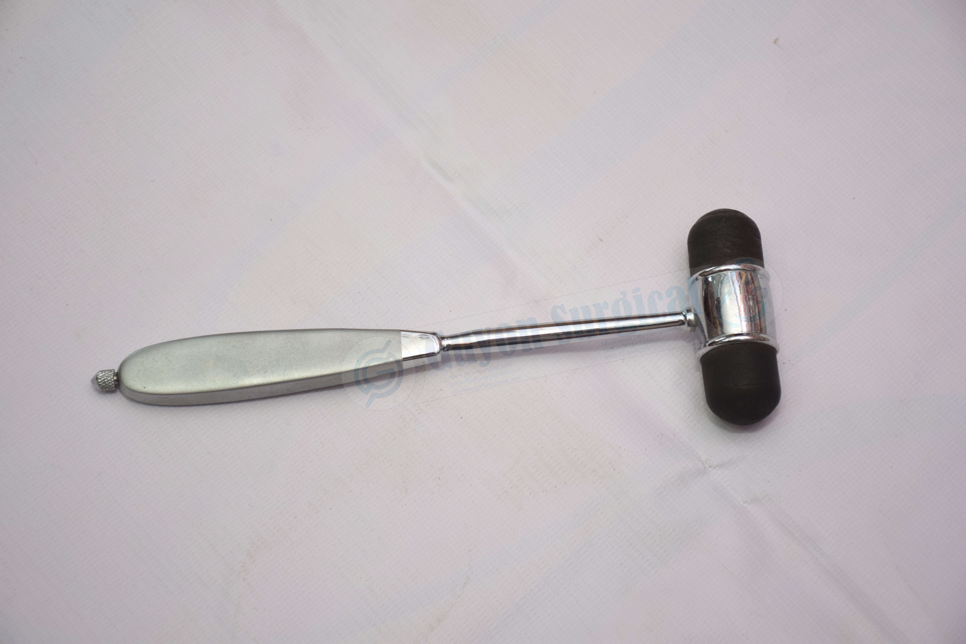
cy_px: 322
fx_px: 2495
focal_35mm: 93
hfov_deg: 21.9
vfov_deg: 14.7
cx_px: 483
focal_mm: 62
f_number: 5
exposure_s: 1/80
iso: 400
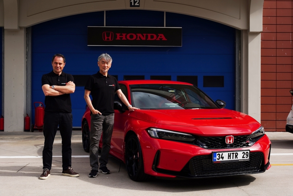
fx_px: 396
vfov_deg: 27.7
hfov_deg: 40.6
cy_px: 98
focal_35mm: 49
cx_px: 146
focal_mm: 48.7
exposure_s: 1/400
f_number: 7.1
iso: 100
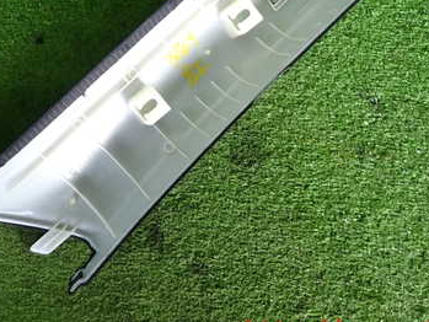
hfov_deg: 43.4
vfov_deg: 32.8
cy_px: 71
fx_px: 533
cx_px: 155
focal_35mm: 43
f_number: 2
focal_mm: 4.5
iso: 200
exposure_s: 1/100
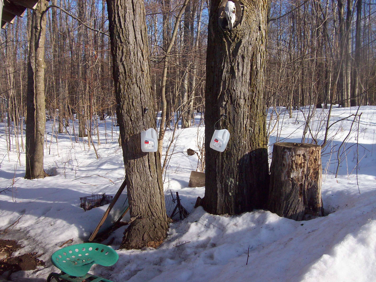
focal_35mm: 36
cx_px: 188
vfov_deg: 39.6
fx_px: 391
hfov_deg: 51.4
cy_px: 141
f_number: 4.8
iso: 80
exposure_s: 1/394
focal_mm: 6
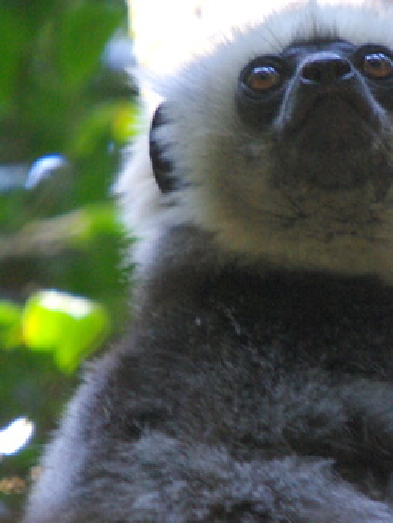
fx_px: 20637
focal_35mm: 1365
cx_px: 322
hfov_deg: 1.1
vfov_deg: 1.5
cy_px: 259
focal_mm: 500
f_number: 6.7
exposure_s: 1/60
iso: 1600
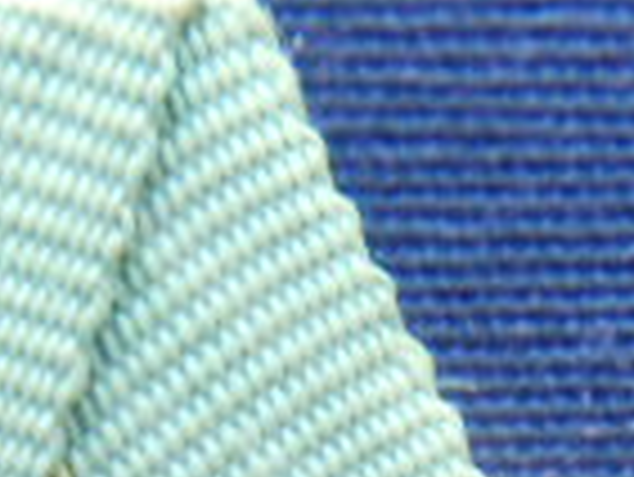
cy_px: 1508
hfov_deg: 8.5
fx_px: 4253
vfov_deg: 5.9
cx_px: 184
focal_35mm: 232
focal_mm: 5.8
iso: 160
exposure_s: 1/30
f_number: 3.5
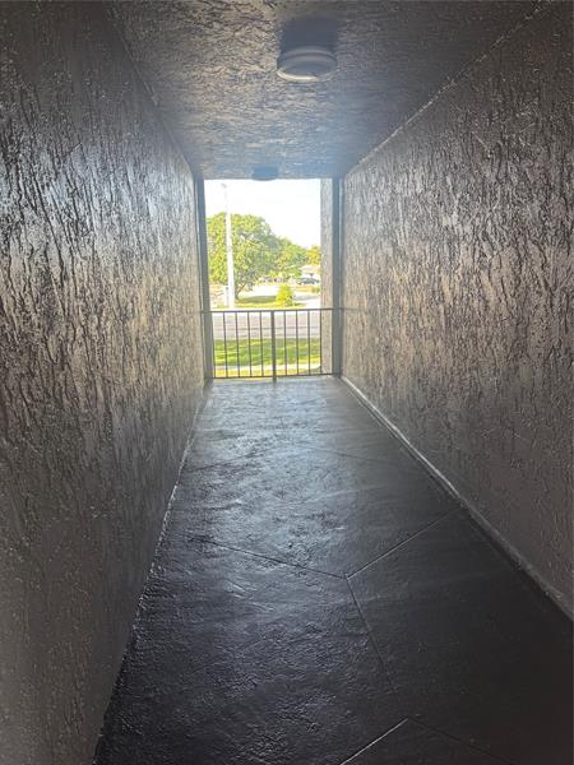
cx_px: 287
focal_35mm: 26
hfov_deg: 53.1
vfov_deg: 67.3
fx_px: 575
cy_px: 382
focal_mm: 5.96
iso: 32
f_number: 1.6
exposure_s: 1/124
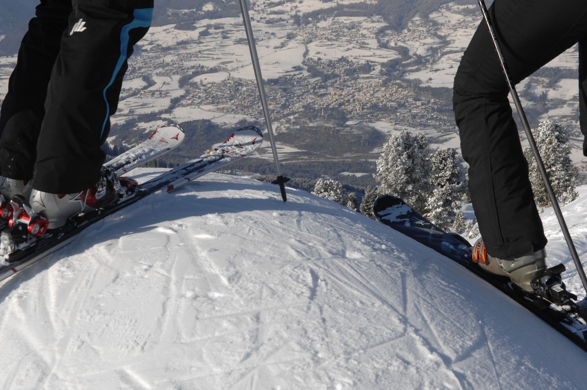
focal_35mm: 66
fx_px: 1075
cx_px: 294
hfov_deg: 30.5
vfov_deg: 20.6
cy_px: 195
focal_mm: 44
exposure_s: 1/400
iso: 200
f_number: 11
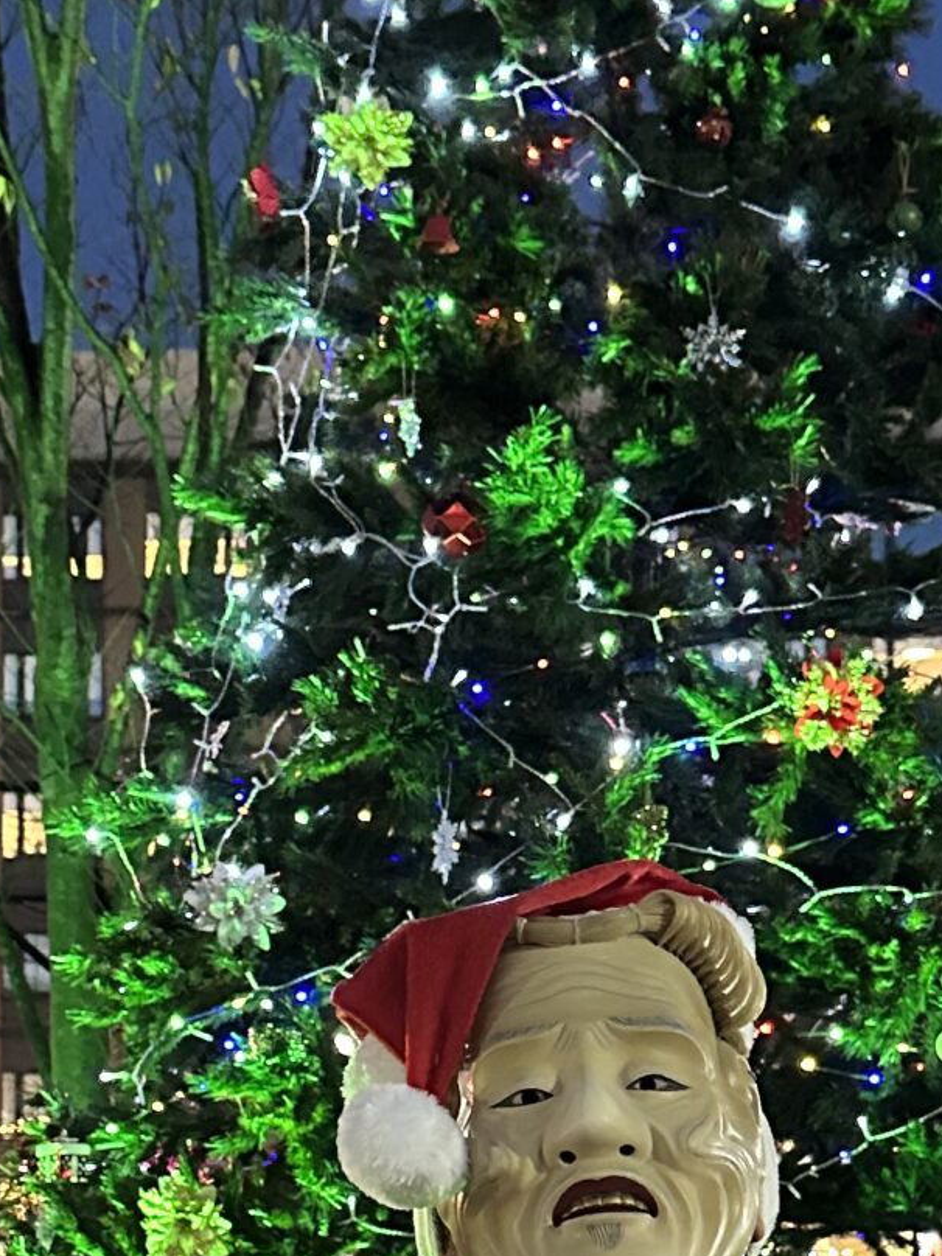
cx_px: 578
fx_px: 2758
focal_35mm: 76
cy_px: 1017
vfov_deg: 25.2
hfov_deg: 19.4
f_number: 1.78
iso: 1000
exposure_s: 1/30
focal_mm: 6.86
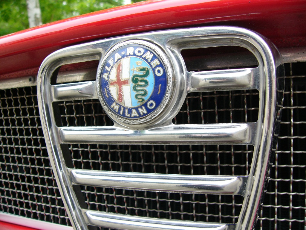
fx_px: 318
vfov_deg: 39.7
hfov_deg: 51.4
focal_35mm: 36
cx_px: 153
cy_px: 115
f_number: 2.8
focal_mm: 6
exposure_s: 1/60
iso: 50
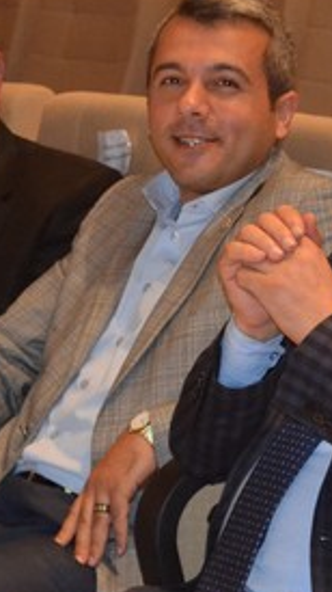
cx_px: 315
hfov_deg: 6.1
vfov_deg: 10.8
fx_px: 3132
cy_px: 312
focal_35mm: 200
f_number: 5.6
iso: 3200
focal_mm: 52
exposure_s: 1/60
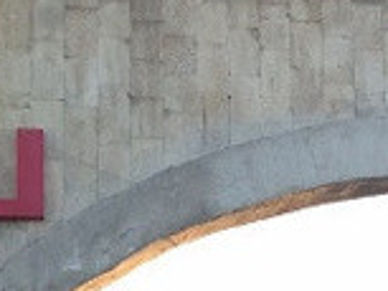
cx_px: 517
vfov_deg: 8.8
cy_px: 414
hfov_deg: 11.6
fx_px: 1862
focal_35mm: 166
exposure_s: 1/133
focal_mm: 4.12
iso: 50
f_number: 2.4
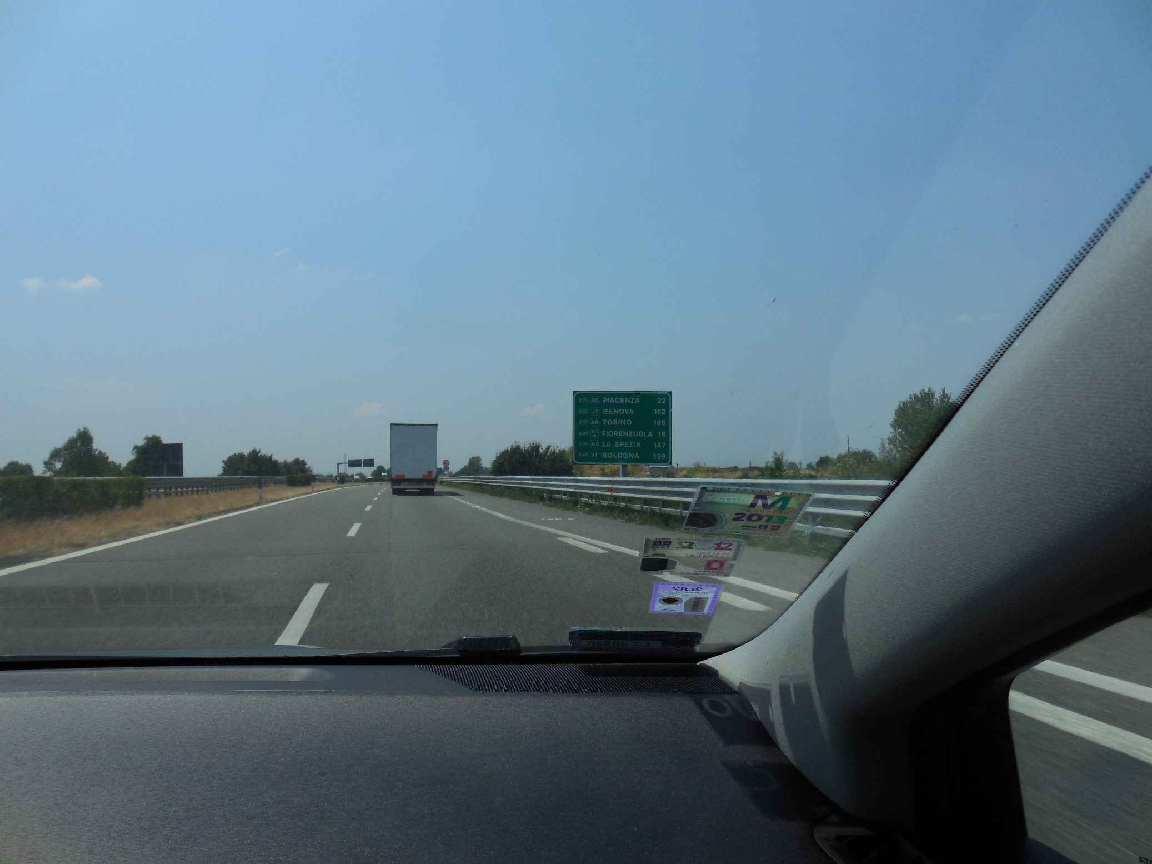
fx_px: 865
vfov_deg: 53.1
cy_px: 432
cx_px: 576
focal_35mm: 26
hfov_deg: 67.3
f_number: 11.5
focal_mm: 4.6
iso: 125
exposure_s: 1/250
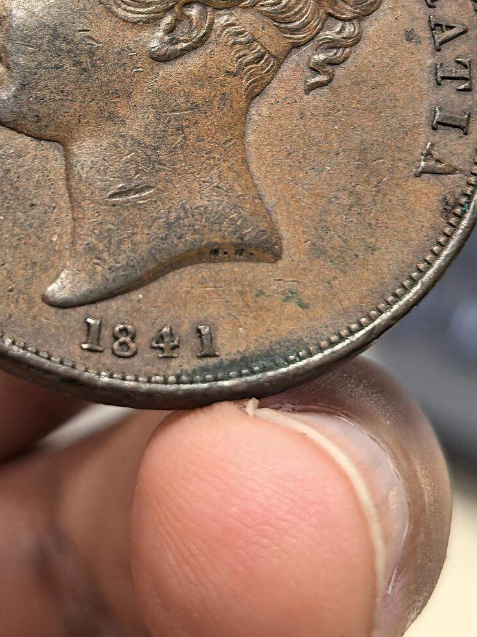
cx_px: 154
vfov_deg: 19.5
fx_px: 1820
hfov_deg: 14.9
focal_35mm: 99
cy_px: 88
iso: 250
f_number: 2
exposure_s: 1/50
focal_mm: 6.98
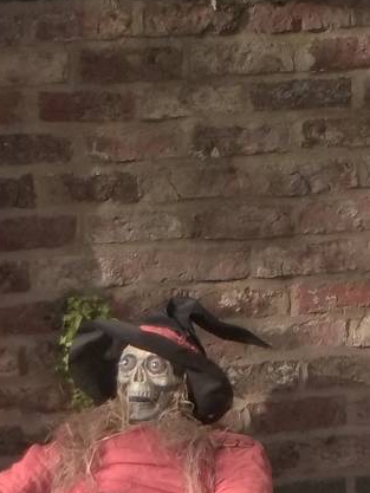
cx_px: 660
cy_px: -430
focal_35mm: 449
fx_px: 6396
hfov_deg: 3.3
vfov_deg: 4.4
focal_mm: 21
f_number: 5.1
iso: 80
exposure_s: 1/200
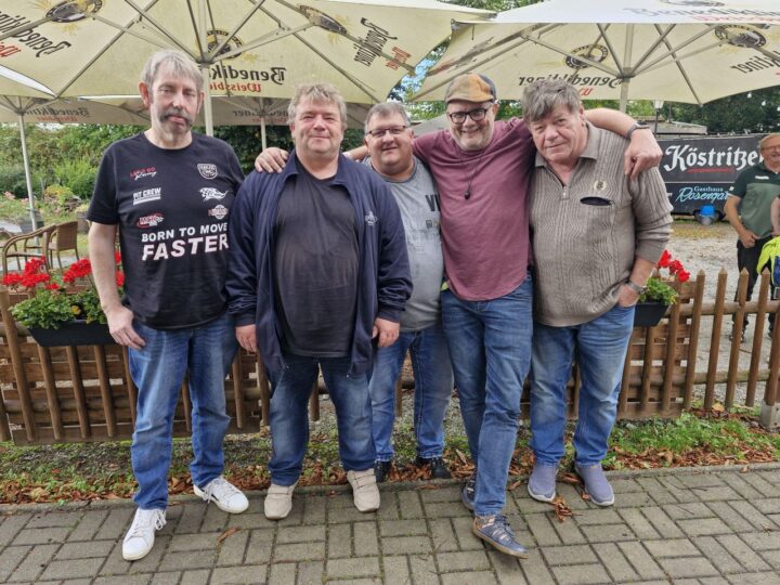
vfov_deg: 58.9
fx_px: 518
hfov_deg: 73.9
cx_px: 390
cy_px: 292
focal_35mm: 23
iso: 50
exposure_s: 1/180
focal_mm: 5.54
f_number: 1.8
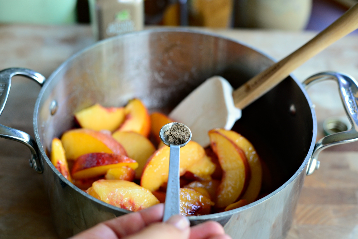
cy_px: 120
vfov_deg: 27.0
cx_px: 179
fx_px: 497
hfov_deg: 39.6
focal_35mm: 50
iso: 800
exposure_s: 1/80
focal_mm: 50
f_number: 4
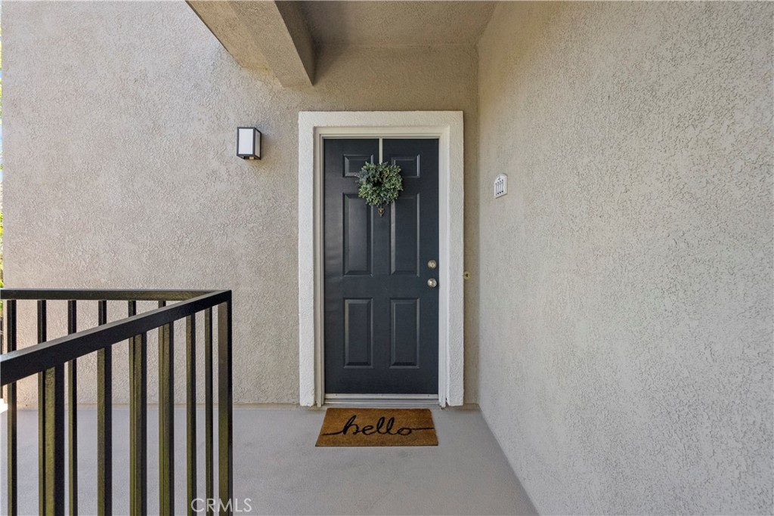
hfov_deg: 96.7
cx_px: 387
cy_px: 258
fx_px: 344
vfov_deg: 73.8
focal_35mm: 16
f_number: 8
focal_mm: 16
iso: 640
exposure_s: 1/400
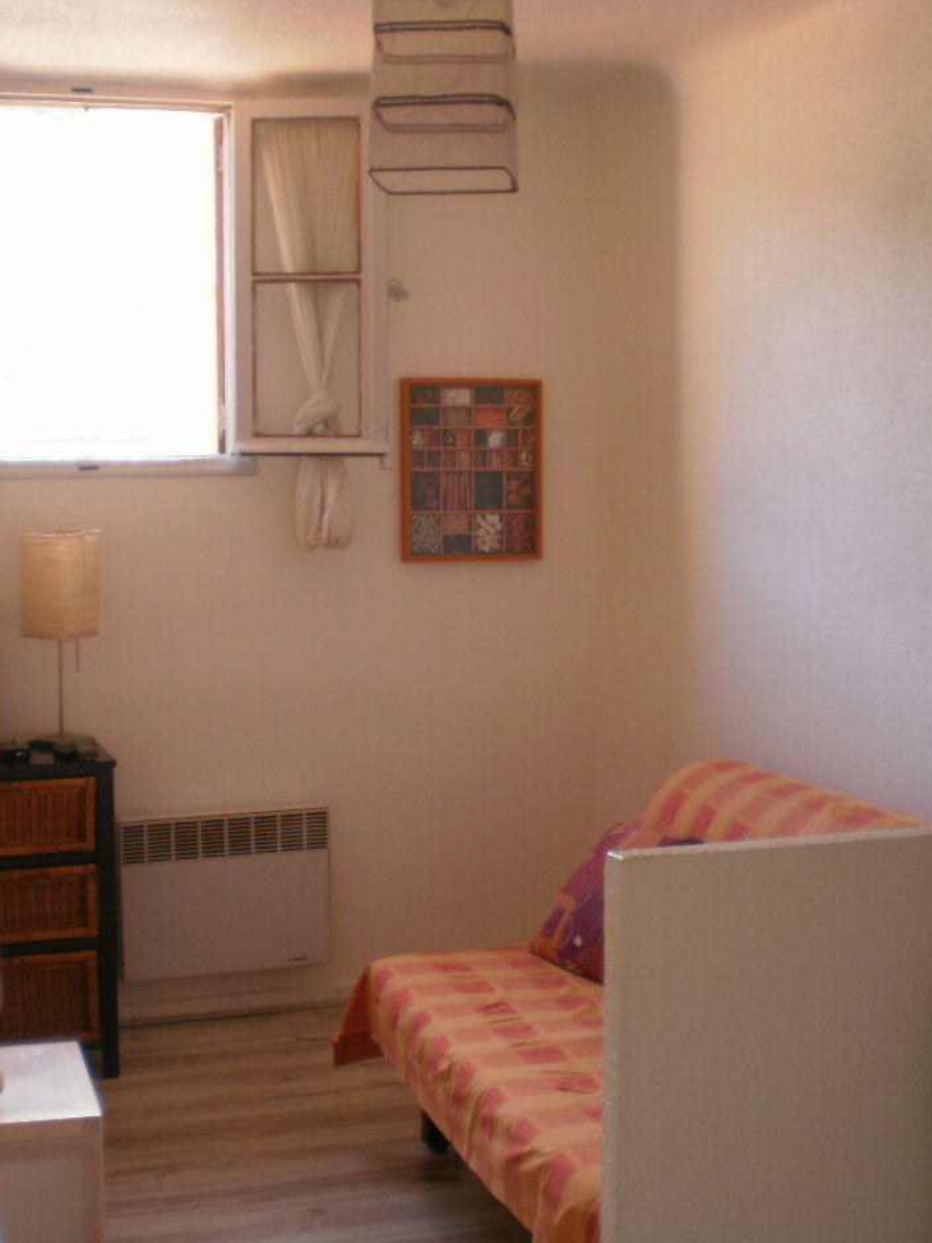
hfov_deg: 29.7
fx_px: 1759
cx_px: 434
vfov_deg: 38.9
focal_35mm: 49
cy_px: 631
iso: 125
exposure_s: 1/30
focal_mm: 6.3
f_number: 3.1
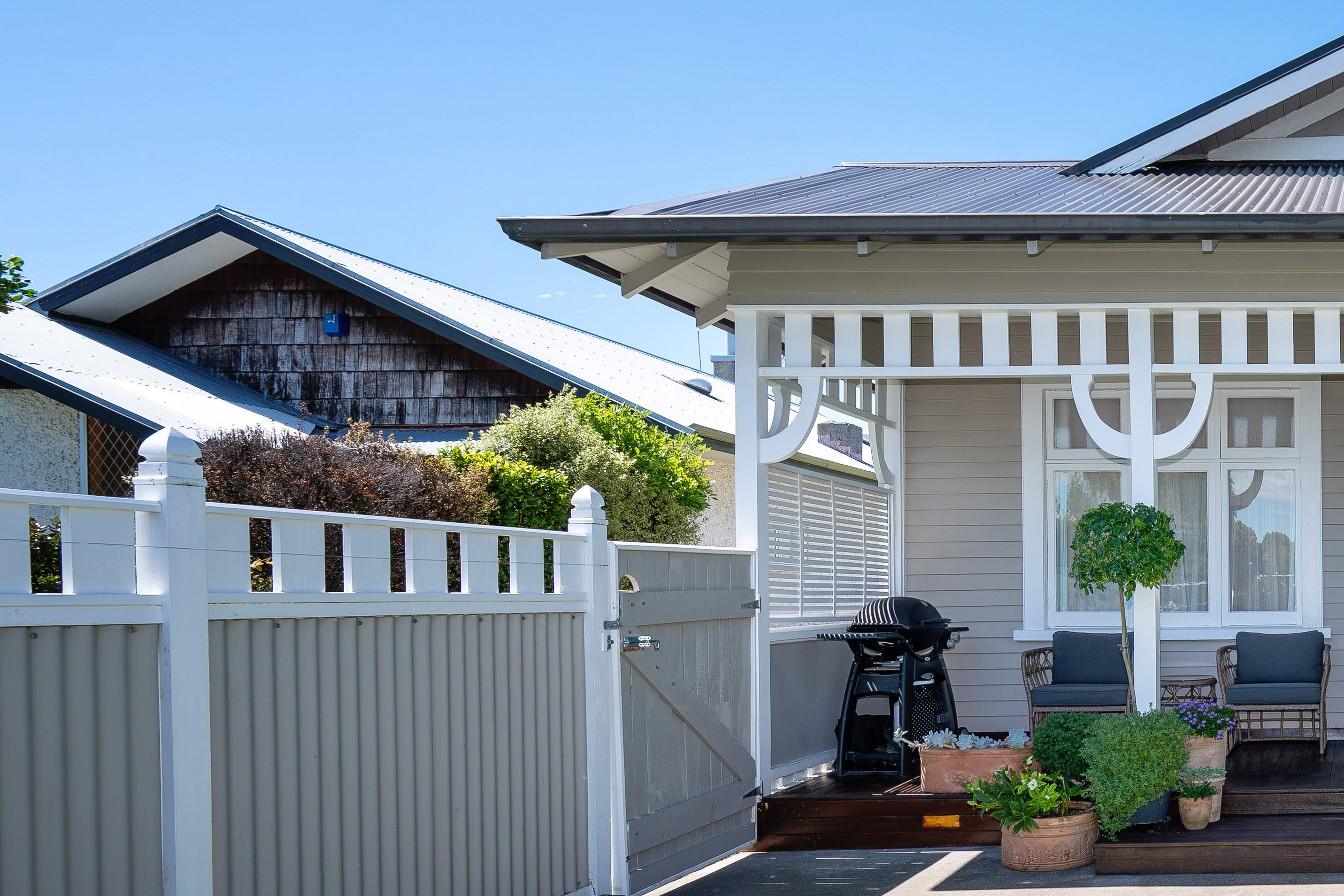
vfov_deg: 43.1
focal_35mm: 30
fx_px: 1121
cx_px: 1380
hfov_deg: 49.1
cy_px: 582
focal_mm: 14.5
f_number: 9
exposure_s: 1/250
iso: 320
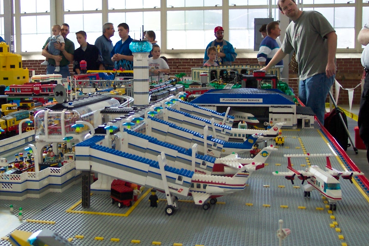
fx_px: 482
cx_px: 150
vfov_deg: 28.6
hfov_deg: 41.7
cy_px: 103
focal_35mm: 47
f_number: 2.8
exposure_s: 1/125
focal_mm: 8
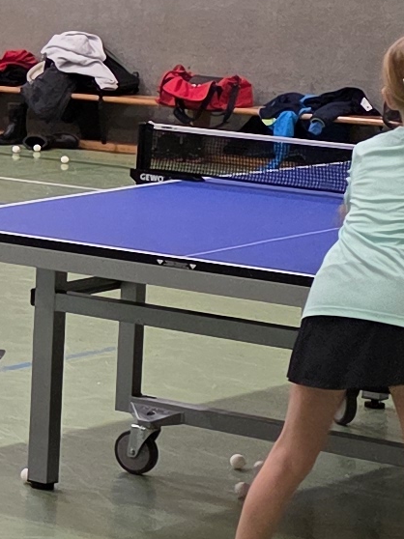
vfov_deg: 11.9
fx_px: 2570
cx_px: -717
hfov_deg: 8.0
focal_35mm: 165
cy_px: 105
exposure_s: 1/180
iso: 200
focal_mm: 6.3
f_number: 1.7
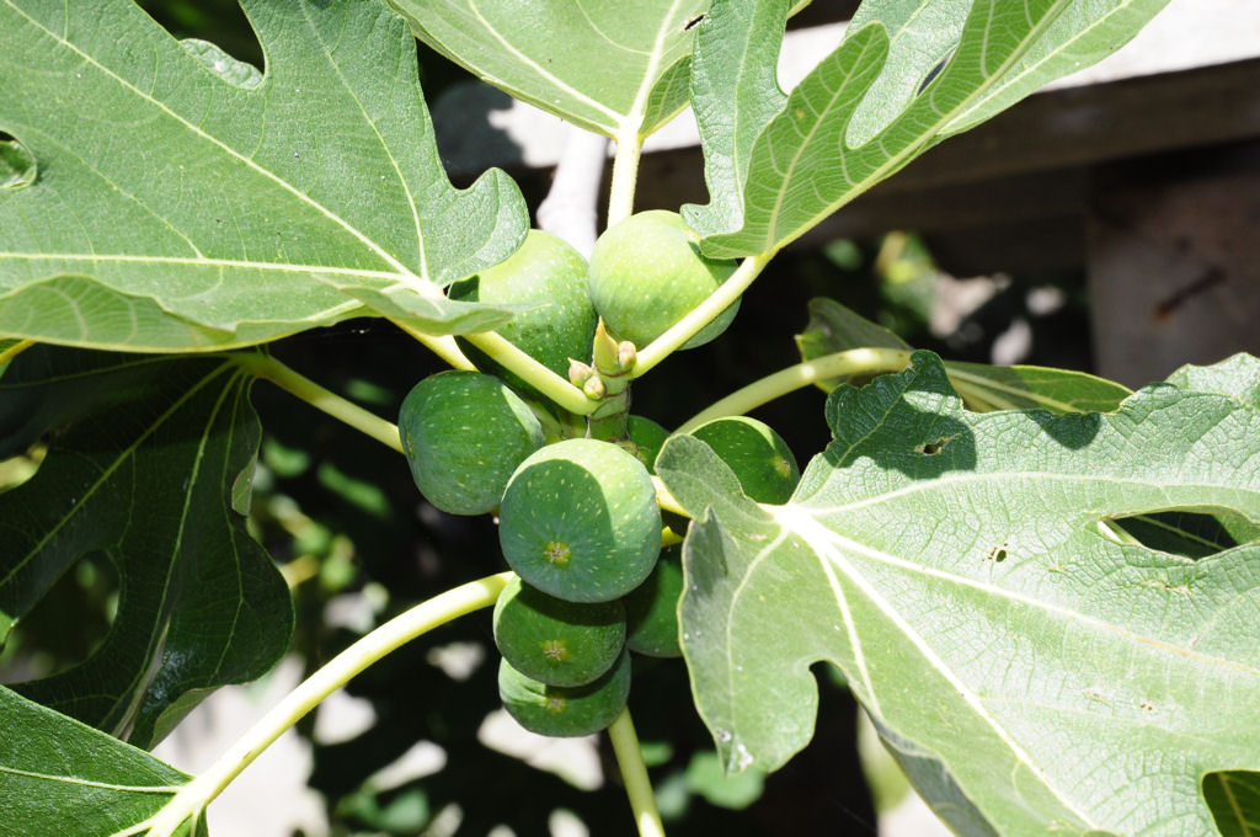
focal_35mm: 158
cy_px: 418
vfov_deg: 8.7
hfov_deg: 13.1
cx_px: 630
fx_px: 5505
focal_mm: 105
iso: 500
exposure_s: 1/200
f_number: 16
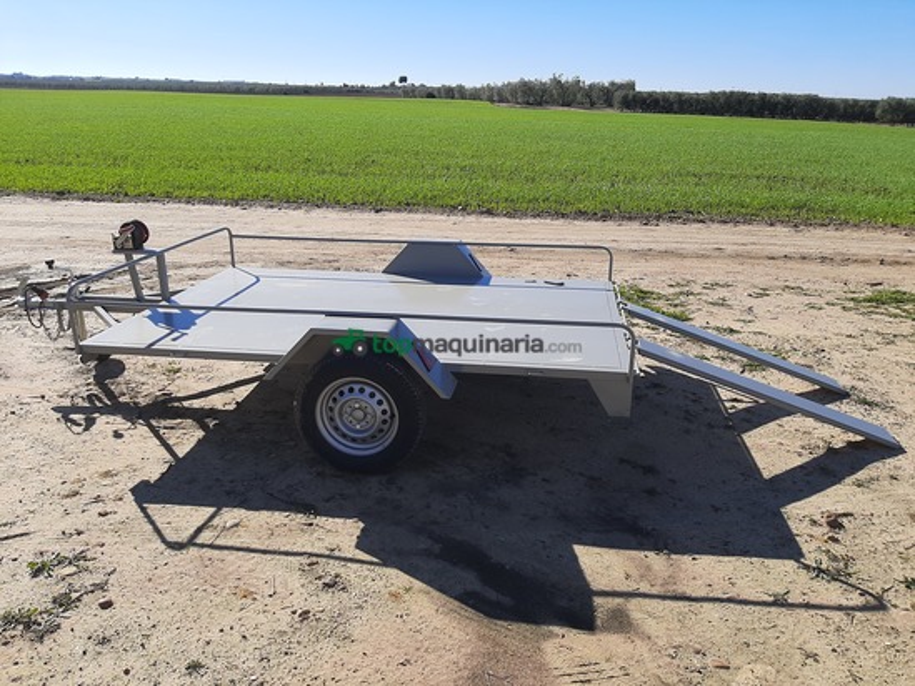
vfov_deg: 51.4
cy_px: 343
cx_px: 458
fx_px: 714
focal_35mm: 27
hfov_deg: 65.3
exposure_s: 1/2710
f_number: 1.7
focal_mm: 3.93
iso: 40
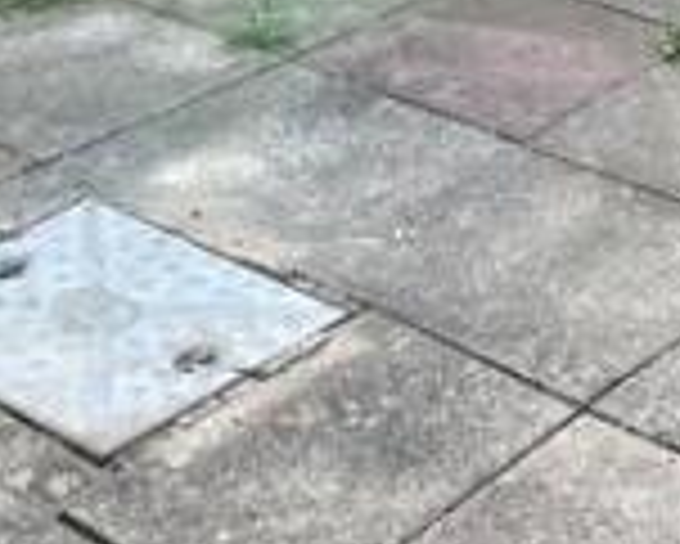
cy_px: -241
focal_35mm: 98
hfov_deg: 19.4
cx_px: 511
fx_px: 1974
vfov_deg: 14.8
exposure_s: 1/181
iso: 32
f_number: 1.6
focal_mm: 4.2
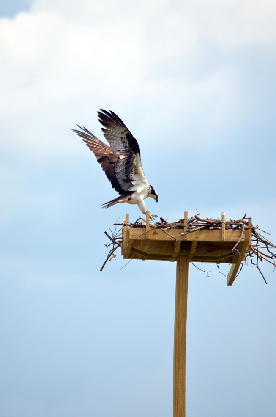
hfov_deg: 3.0
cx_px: 138
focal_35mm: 450
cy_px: 208
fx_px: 5198
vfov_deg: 4.6
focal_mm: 300
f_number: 7.1
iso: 200
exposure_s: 1/800
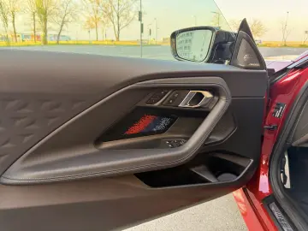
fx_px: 214
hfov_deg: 71.6
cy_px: 116
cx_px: 154
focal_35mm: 24
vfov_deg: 56.8
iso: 200
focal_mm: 6.76
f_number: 1.8
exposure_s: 1/100
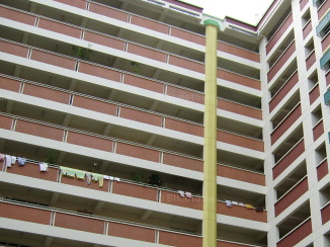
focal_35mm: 59
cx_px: 232
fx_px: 562
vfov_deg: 24.4
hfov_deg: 32.3
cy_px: 199
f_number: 2.8
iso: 50
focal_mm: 5.95
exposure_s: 1/458
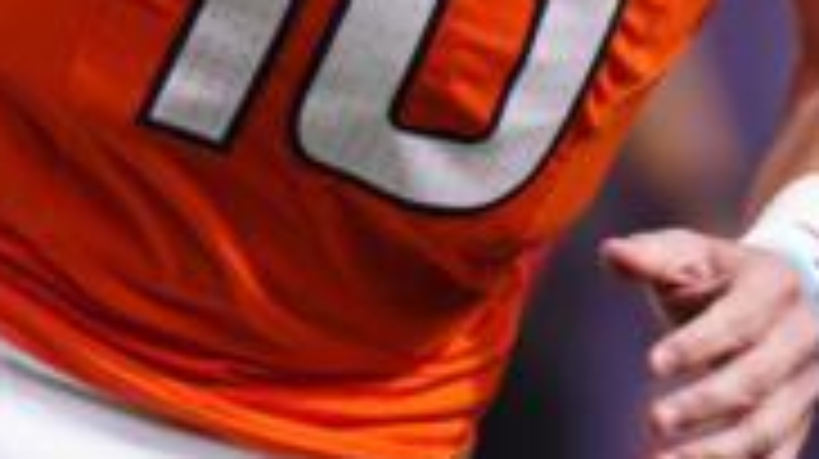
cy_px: -421
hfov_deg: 0.8
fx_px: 55220
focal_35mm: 2545
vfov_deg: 0.5
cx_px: 459
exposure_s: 1/5000
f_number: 4
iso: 800
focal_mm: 560
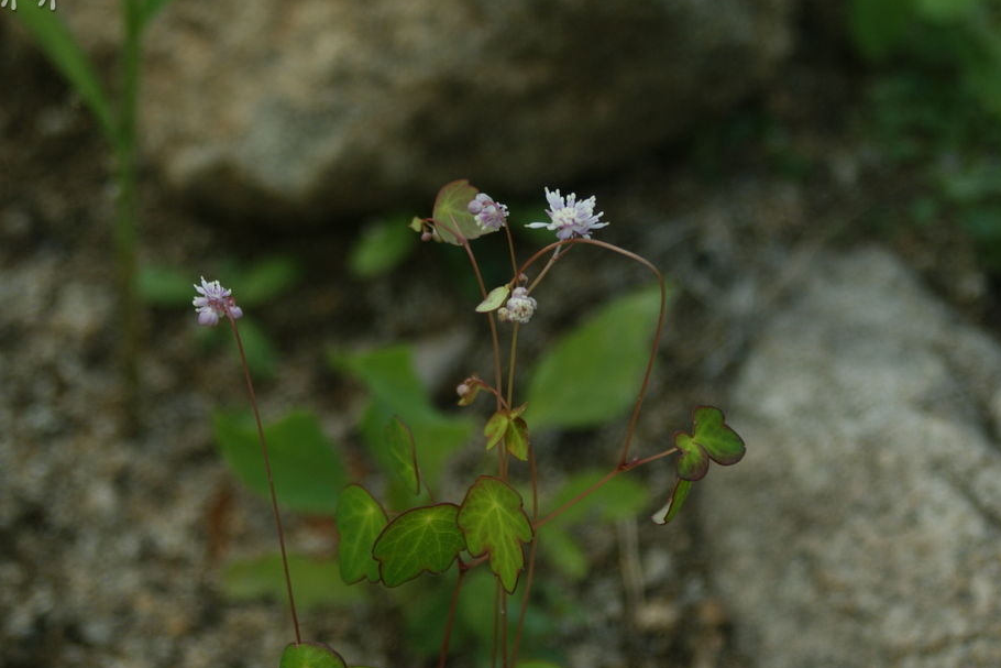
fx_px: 3754
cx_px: 484
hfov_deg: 15.2
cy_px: 320
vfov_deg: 10.2
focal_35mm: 135
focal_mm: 80
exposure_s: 1/640
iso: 200
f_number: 5.6
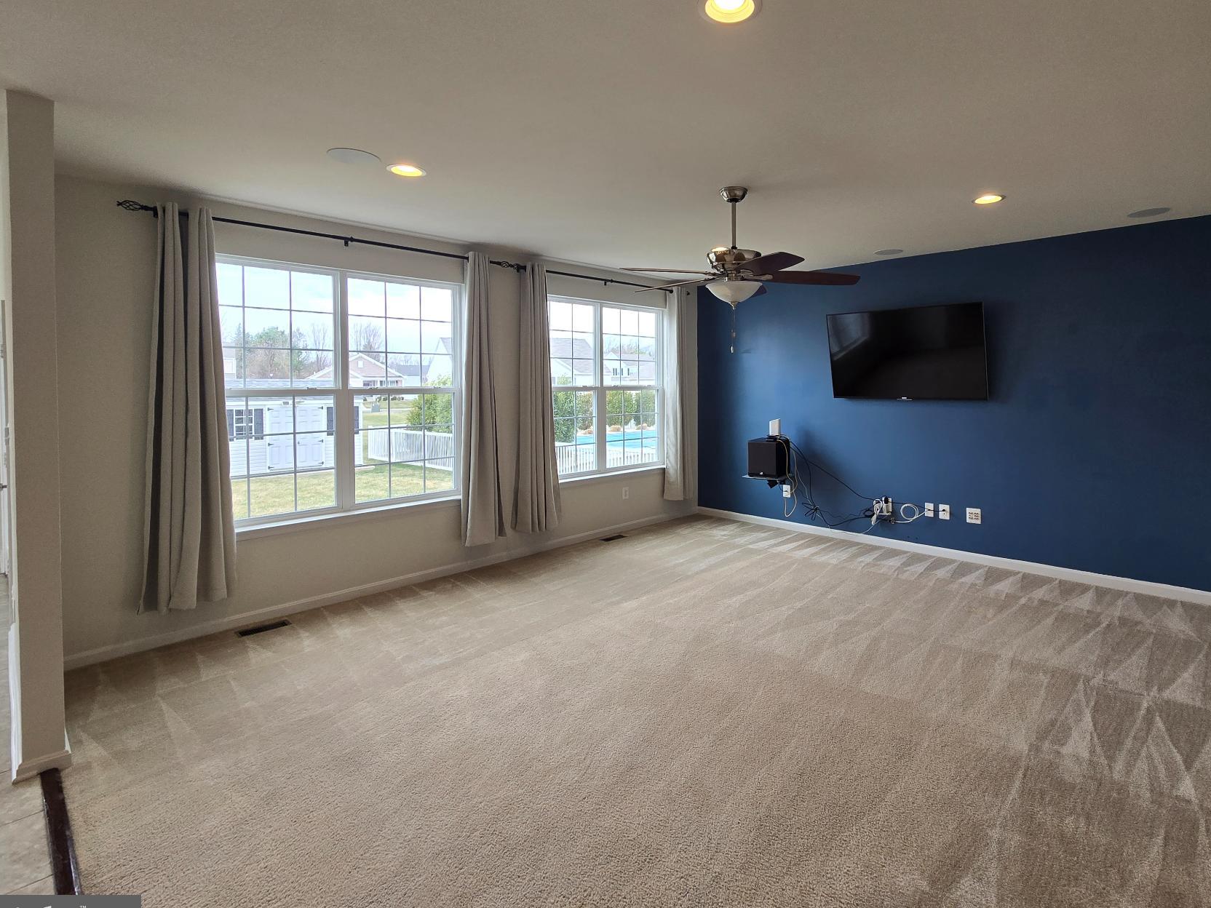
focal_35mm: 16
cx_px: 704
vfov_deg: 77.7
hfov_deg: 93.7
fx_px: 560
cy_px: 396
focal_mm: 2.2
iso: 50
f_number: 2.2
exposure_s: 1/133
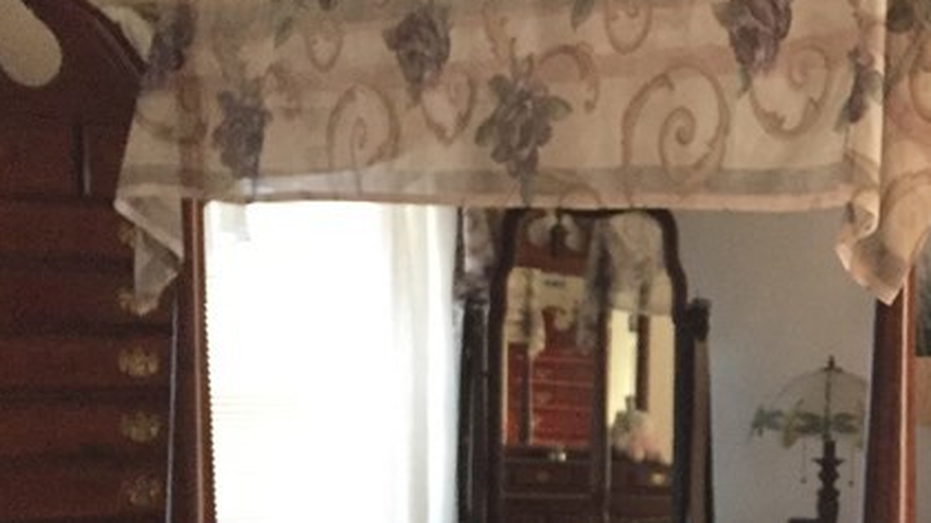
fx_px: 1900
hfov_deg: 25.8
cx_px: 984
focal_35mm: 77
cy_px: 481
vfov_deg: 15.5
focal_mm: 4.15
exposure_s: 1/24
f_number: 2.2
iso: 250
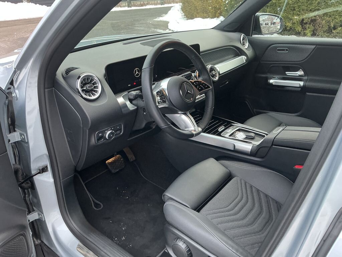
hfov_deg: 61.7
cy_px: 128
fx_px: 287
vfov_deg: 48.2
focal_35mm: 29
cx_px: 171
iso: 100
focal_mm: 3
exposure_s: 1/60
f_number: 1.8
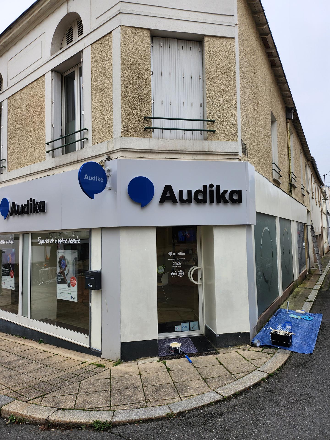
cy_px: 220
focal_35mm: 24
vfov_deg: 71.6
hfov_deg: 56.8
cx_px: 165
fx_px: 305
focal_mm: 5
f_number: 1.8
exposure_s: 1/732
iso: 50
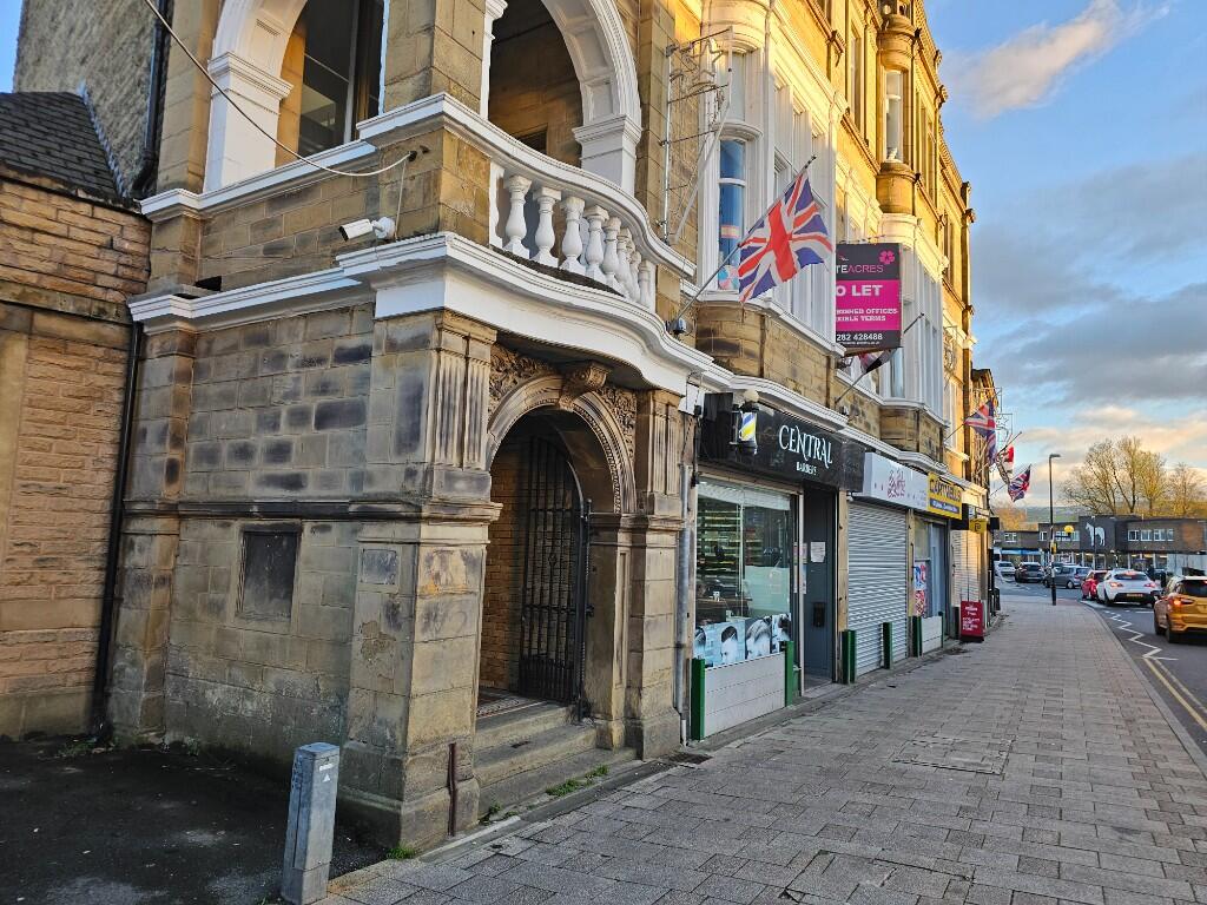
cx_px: 604
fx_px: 802
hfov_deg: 73.9
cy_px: 452
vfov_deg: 58.9
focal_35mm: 23
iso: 32
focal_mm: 6.3
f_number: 1.7
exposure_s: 1/207
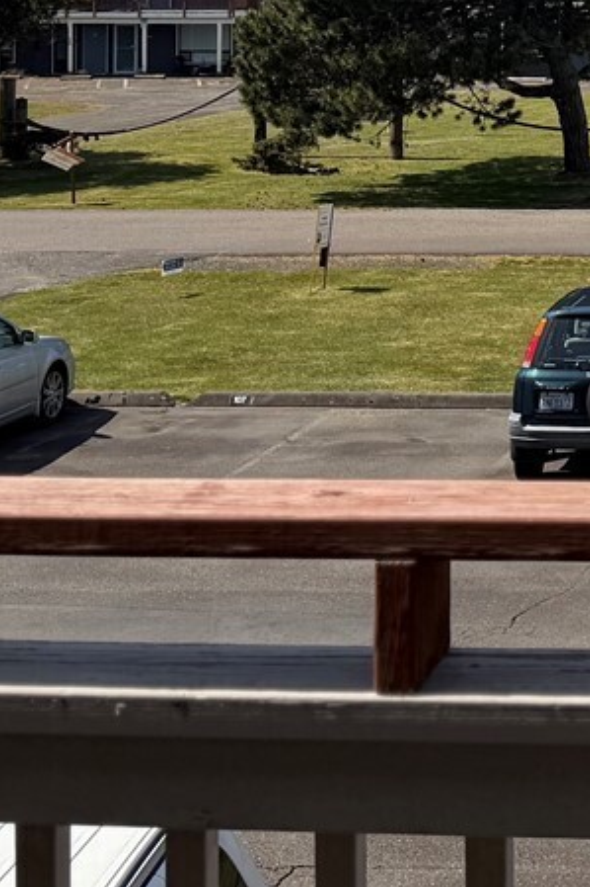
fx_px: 2189
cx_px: 817
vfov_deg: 21.8
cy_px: -63
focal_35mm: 89
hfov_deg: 14.5
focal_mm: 6.76
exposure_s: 1/5319
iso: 80
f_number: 1.78
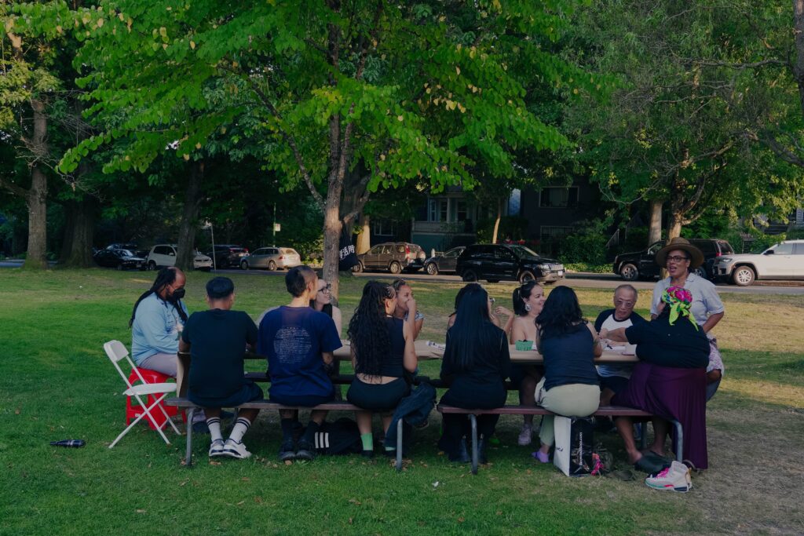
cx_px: 402
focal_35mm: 36
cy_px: 268
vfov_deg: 36.9
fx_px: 804
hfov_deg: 53.1
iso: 160
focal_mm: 24
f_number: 4
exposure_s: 1/100
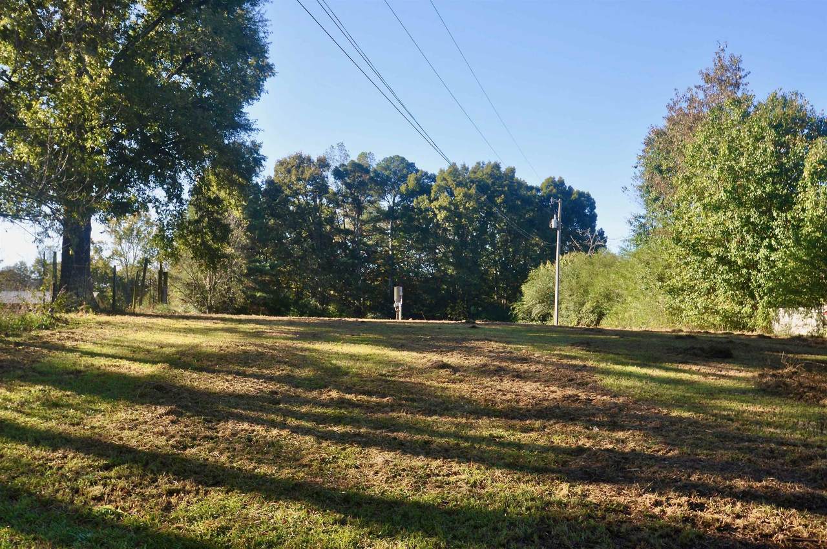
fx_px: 654
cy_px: 274
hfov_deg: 64.6
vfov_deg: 45.6
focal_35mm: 28
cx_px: 414
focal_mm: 19
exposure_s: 1/160
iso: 200
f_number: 6.3
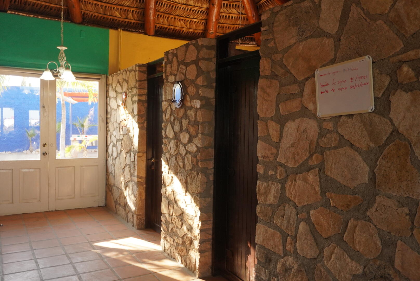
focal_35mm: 32
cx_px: 210
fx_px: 368
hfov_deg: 59.5
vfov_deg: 41.8
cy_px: 140
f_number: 4
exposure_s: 1/200
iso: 640
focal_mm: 21
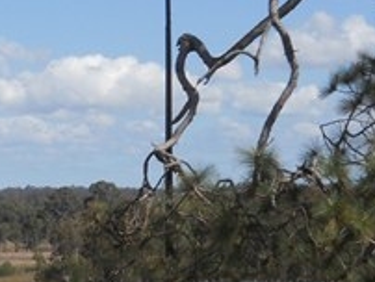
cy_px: 327
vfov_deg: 8.6
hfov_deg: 11.3
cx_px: -89
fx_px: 1855
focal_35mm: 171
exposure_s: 1/640
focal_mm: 9.8
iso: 80
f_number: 4.8
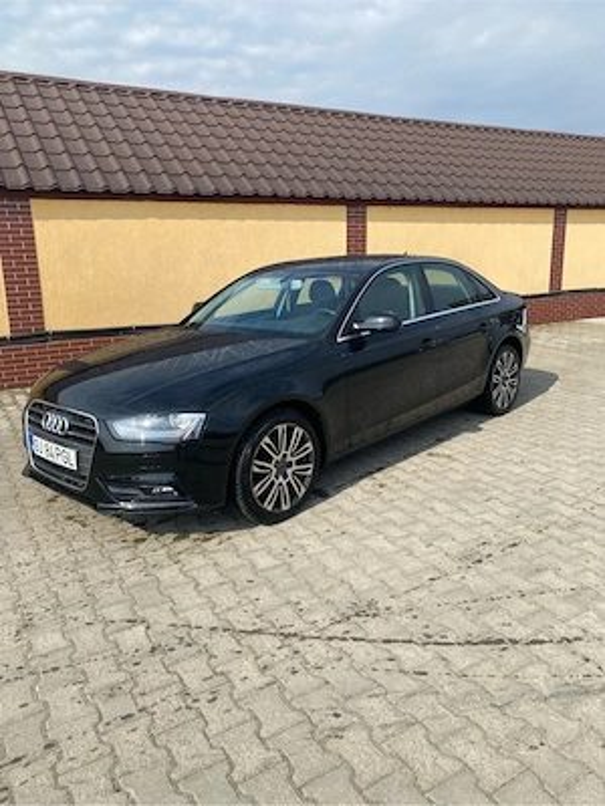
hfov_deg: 53.1
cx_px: 302
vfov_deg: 67.3
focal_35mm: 26
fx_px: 606
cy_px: 403
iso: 32
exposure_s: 1/2967
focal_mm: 4.25
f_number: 1.8
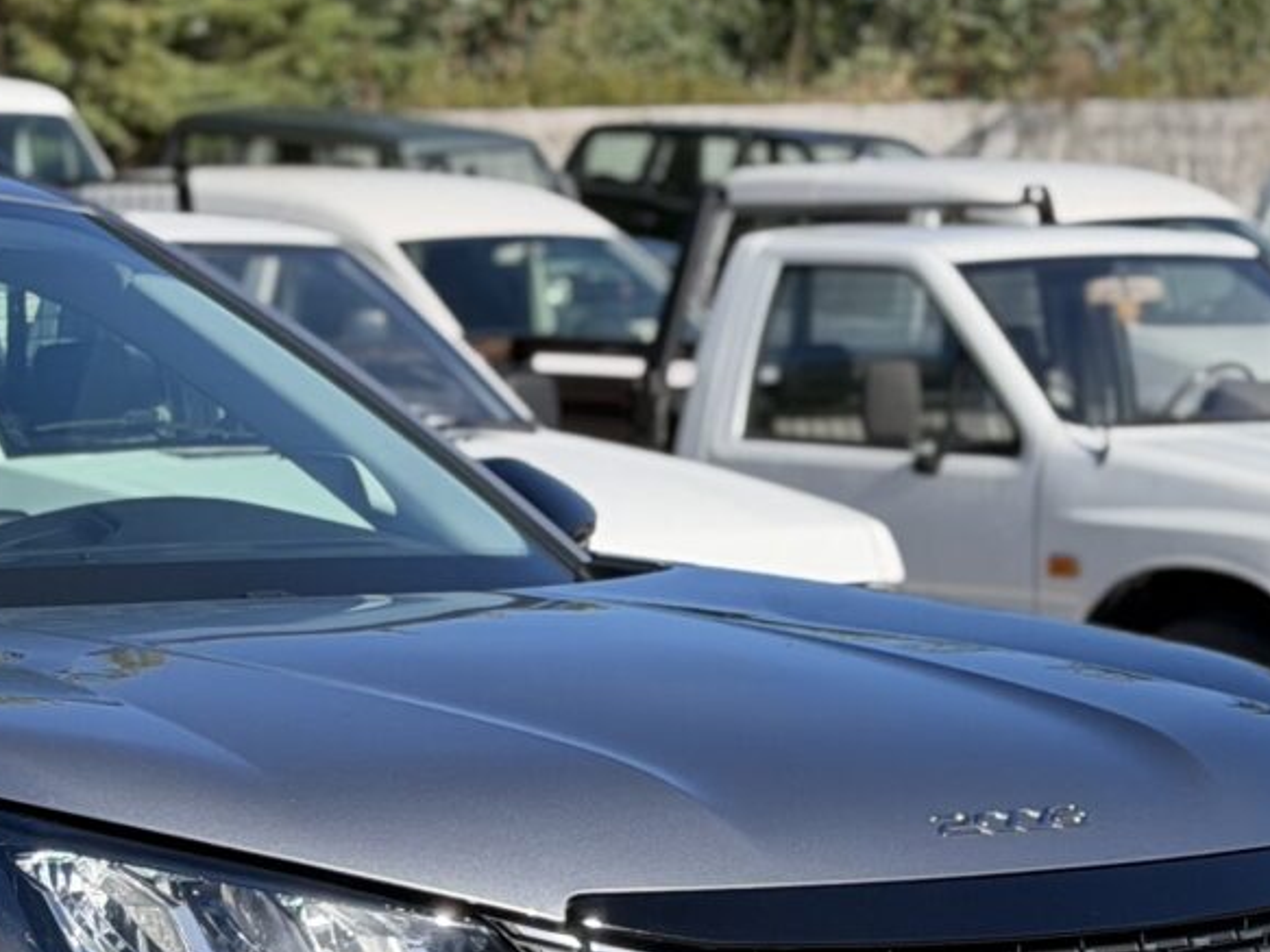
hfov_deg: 12.3
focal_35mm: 158
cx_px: -137
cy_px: 837
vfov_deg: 9.4
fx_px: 5796
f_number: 1.78
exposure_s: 1/2577
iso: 100
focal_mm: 6.76
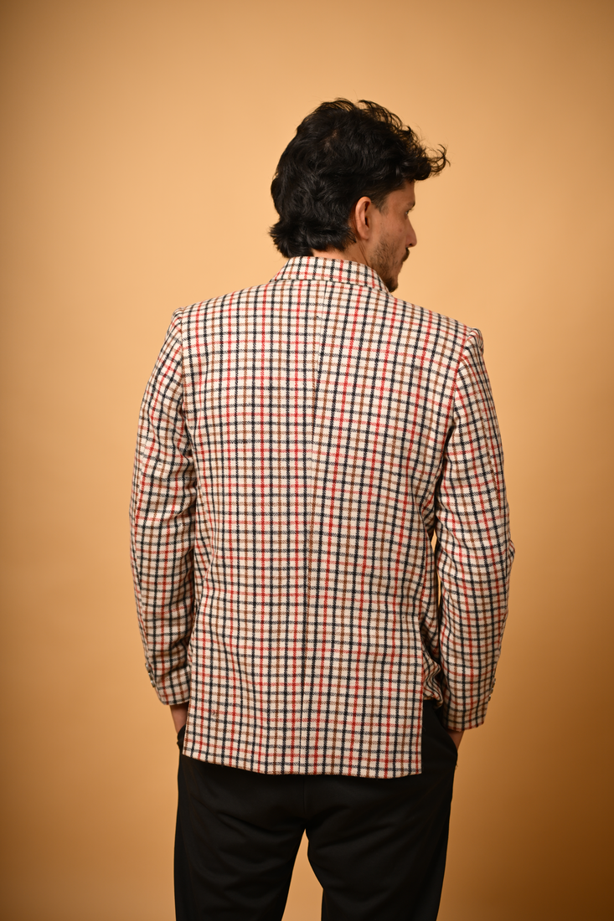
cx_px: 307
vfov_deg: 39.6
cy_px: 460
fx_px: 1279
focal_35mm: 50
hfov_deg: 27.0
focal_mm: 50
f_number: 2.2
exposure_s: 1/1000
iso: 160
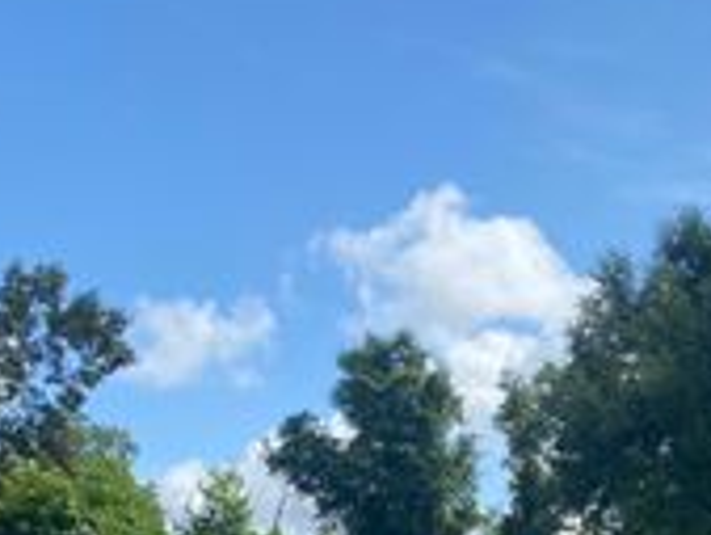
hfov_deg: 24.5
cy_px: 659
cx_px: 648
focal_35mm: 77
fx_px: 1583
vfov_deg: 18.1
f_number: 1.8
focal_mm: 4.25
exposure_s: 1/1779
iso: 32
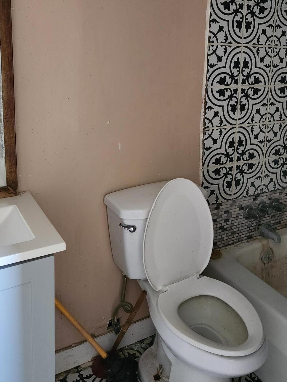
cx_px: 208
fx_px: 409
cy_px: 130
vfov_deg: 49.4
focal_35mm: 37
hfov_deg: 37.9
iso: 640
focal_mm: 5.4
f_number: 1.8
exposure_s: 1/24
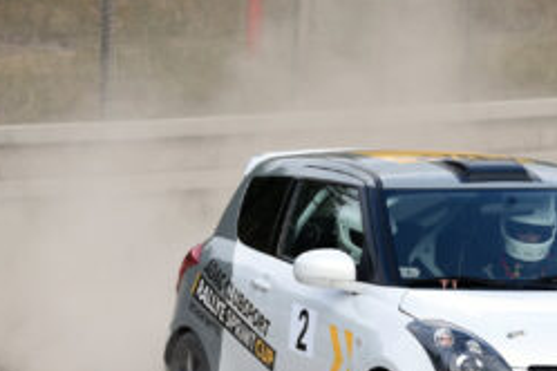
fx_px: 7163
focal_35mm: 463
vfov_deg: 3.0
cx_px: 380
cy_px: 333
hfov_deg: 4.5
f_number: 7.1
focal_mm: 240
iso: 160
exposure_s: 1/400
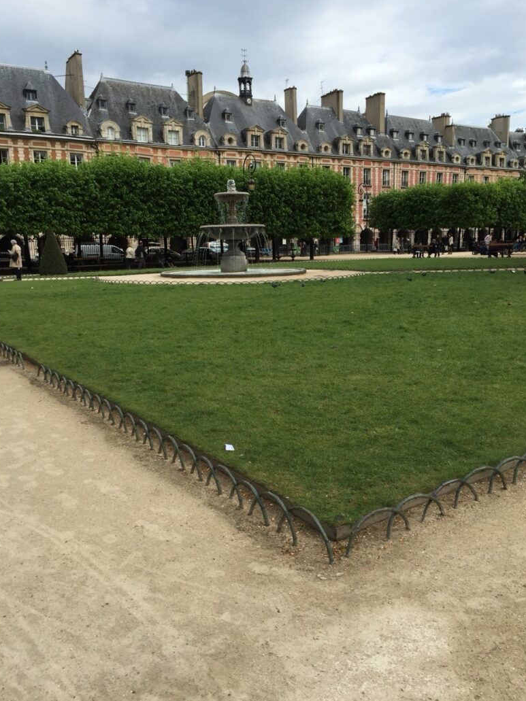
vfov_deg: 60.0
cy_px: 345
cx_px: 262
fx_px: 608
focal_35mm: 30
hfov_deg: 46.8
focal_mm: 4.15
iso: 32
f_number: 2.2
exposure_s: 1/1163
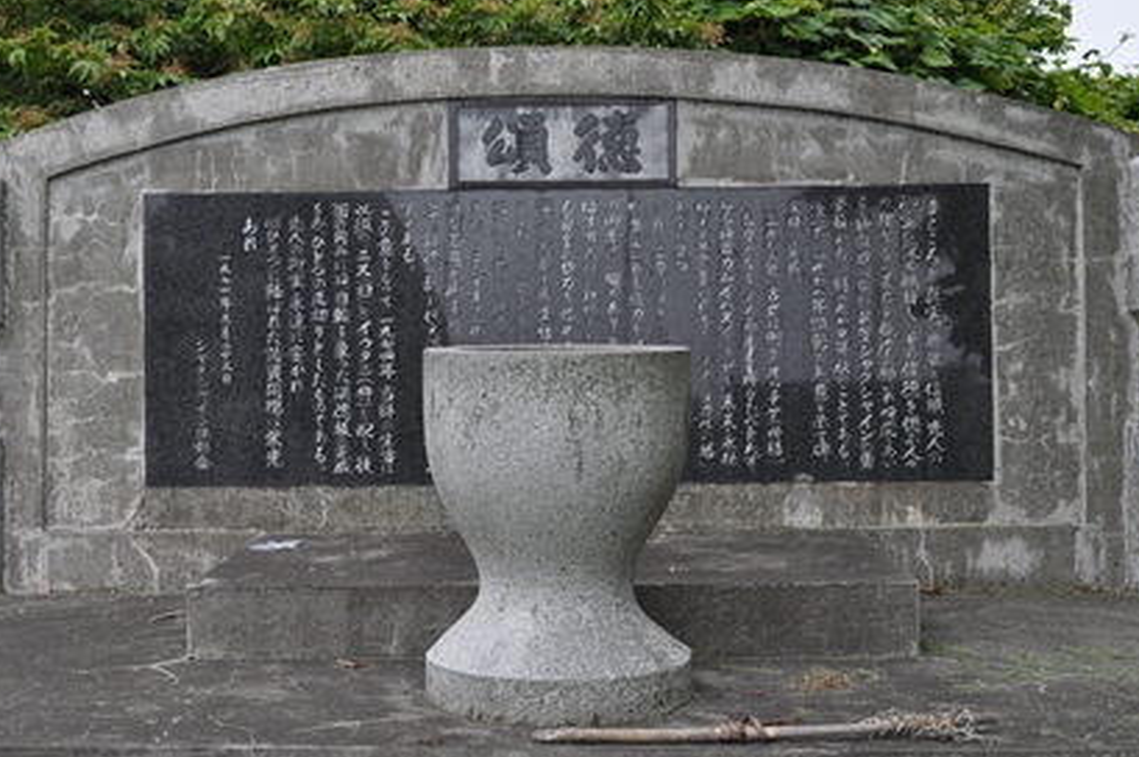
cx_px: 557
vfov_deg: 23.5
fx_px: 1819
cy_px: 370
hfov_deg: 34.8
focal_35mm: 58
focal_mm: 35
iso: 200
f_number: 9
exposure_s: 1/320
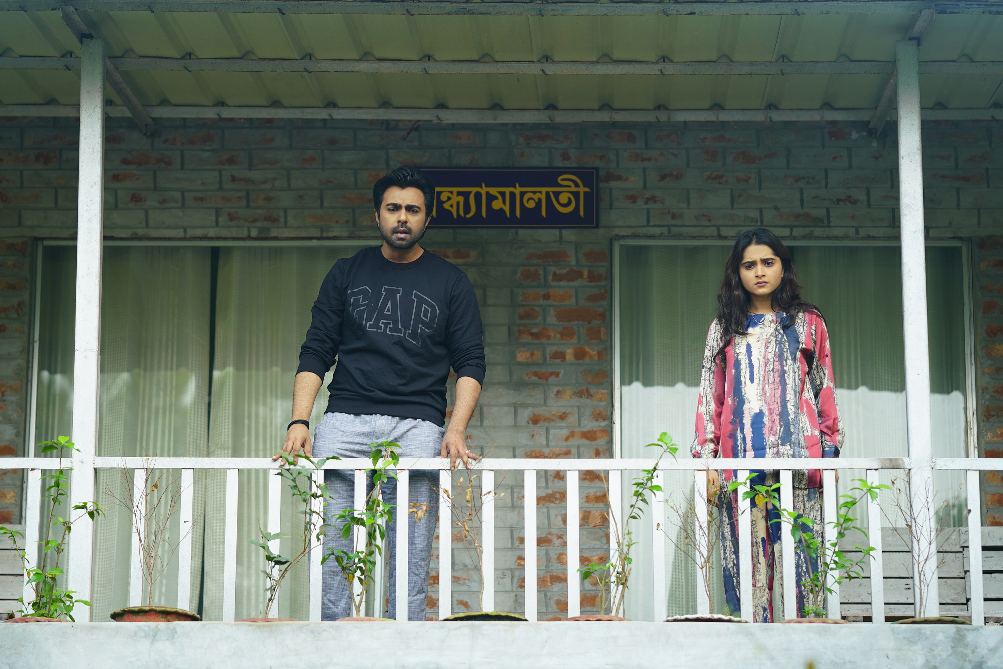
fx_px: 3538
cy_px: 334
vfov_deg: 10.8
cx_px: 502
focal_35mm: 127
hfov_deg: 16.1
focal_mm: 85
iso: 100
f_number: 1.4
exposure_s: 1/250
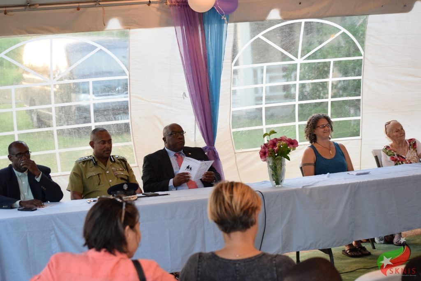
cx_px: 210
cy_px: 140
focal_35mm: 82
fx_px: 965
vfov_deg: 16.6
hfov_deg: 24.6
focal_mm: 55
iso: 1600
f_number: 5.6
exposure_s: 1/50
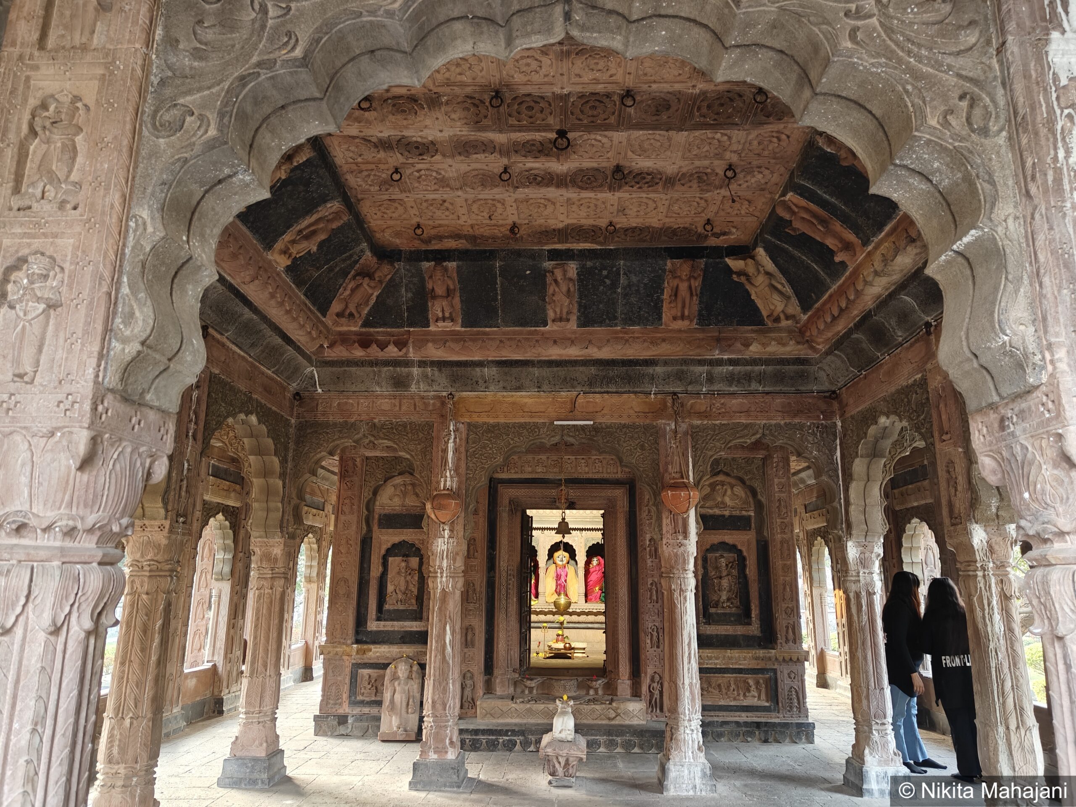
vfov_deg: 56.8
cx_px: 538
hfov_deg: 71.6
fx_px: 746
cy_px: 404
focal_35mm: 24
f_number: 1.8
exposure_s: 1/50
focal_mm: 5.59
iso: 125
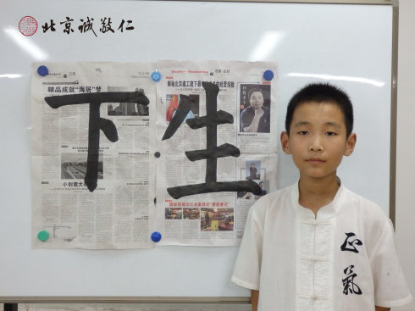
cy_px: 156
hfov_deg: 46.8
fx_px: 479
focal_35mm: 40
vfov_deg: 35.9
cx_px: 208
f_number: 3.7
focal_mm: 7.3
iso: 800
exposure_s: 1/80
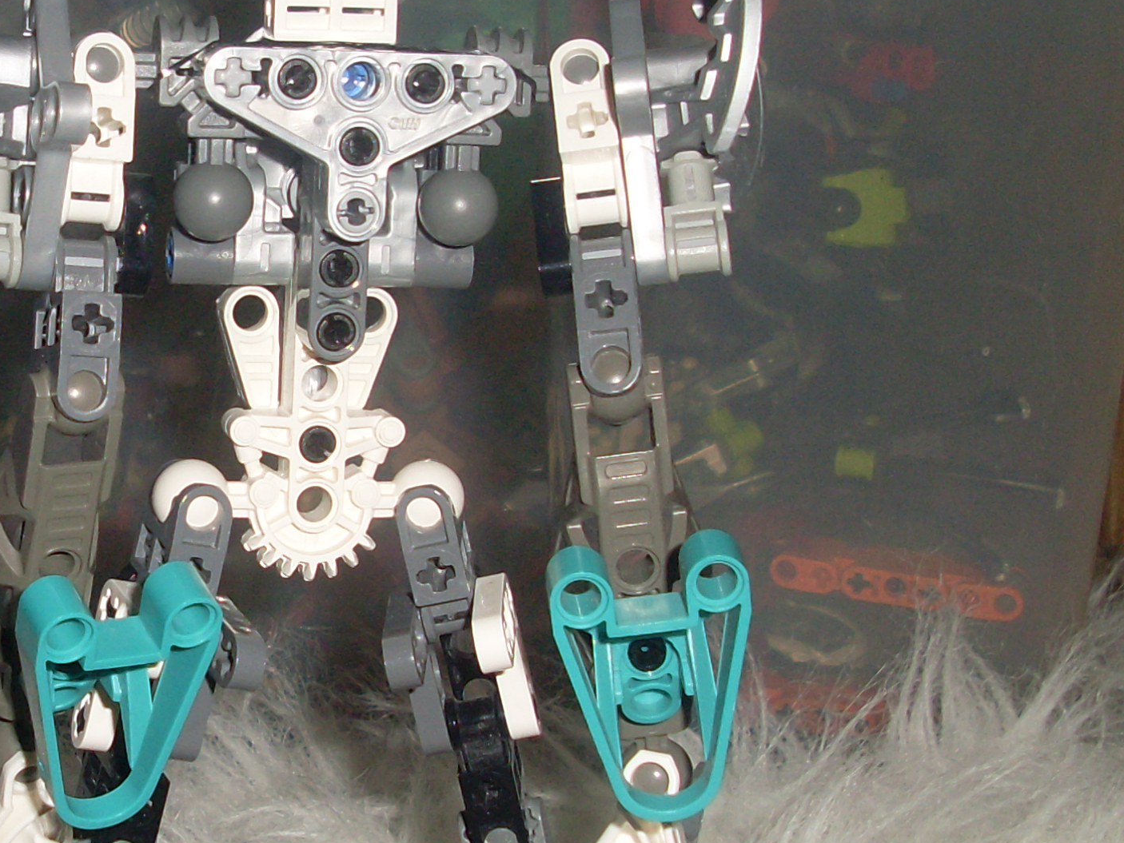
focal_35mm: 83
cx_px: 280
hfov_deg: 23.3
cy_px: 412
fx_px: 2696
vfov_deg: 17.8
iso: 100
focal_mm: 6.3
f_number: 7.7
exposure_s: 1/45
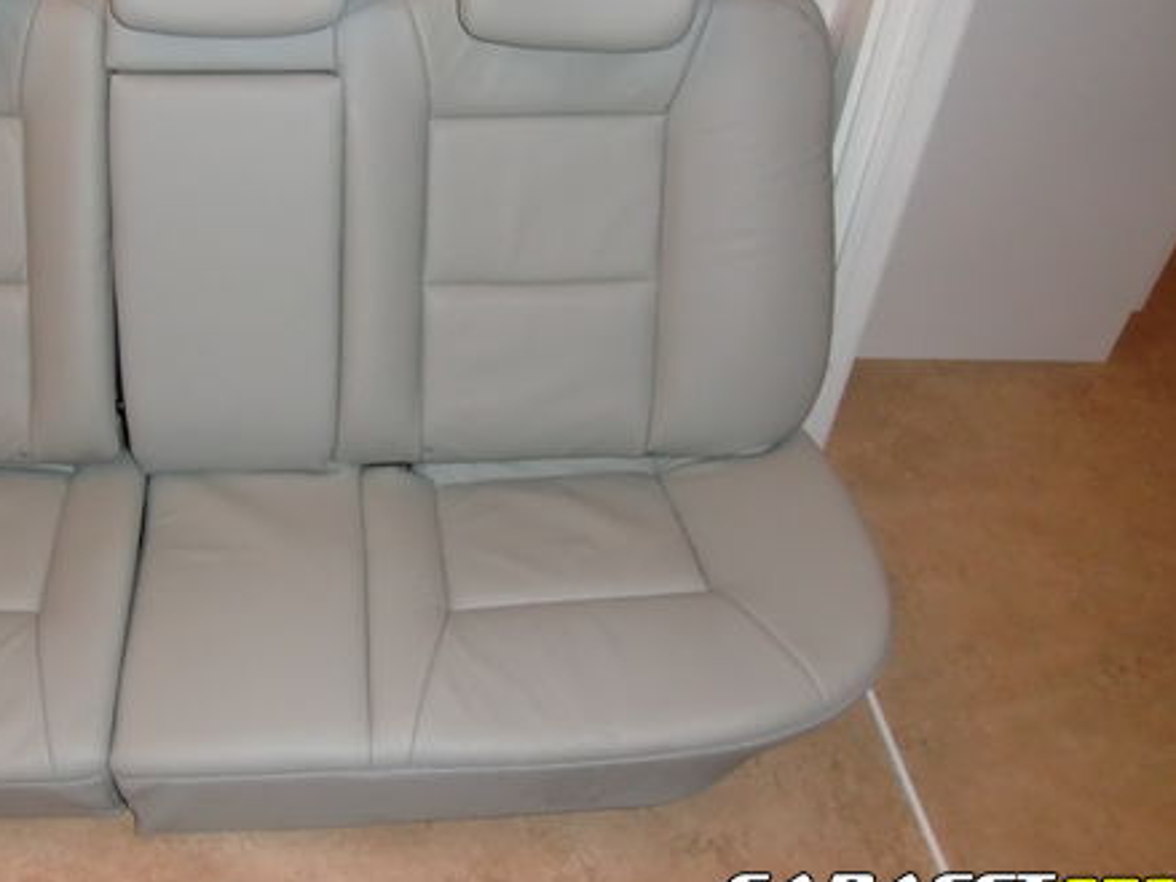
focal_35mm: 35
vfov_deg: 40.0
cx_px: 327
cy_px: 271
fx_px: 1189
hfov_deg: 50.9
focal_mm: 4.3
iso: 400
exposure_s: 1/25
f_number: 3.2
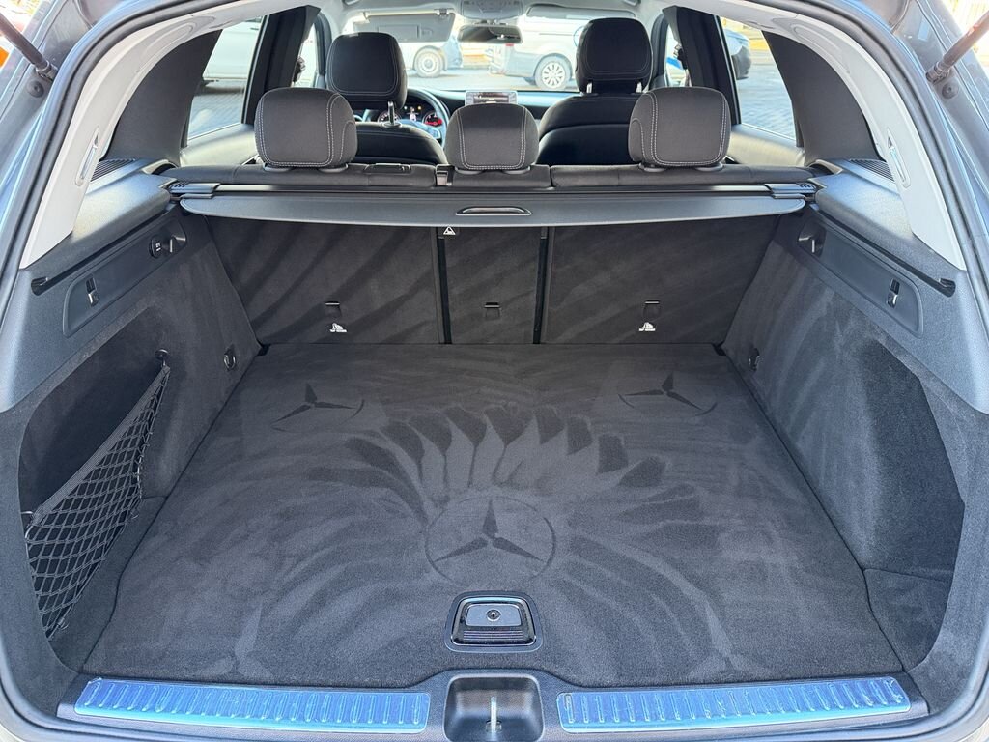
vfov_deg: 56.8
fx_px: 686
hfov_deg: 71.6
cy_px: 371
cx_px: 494
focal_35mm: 24
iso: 500
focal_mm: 6.76
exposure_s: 1/60
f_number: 1.78
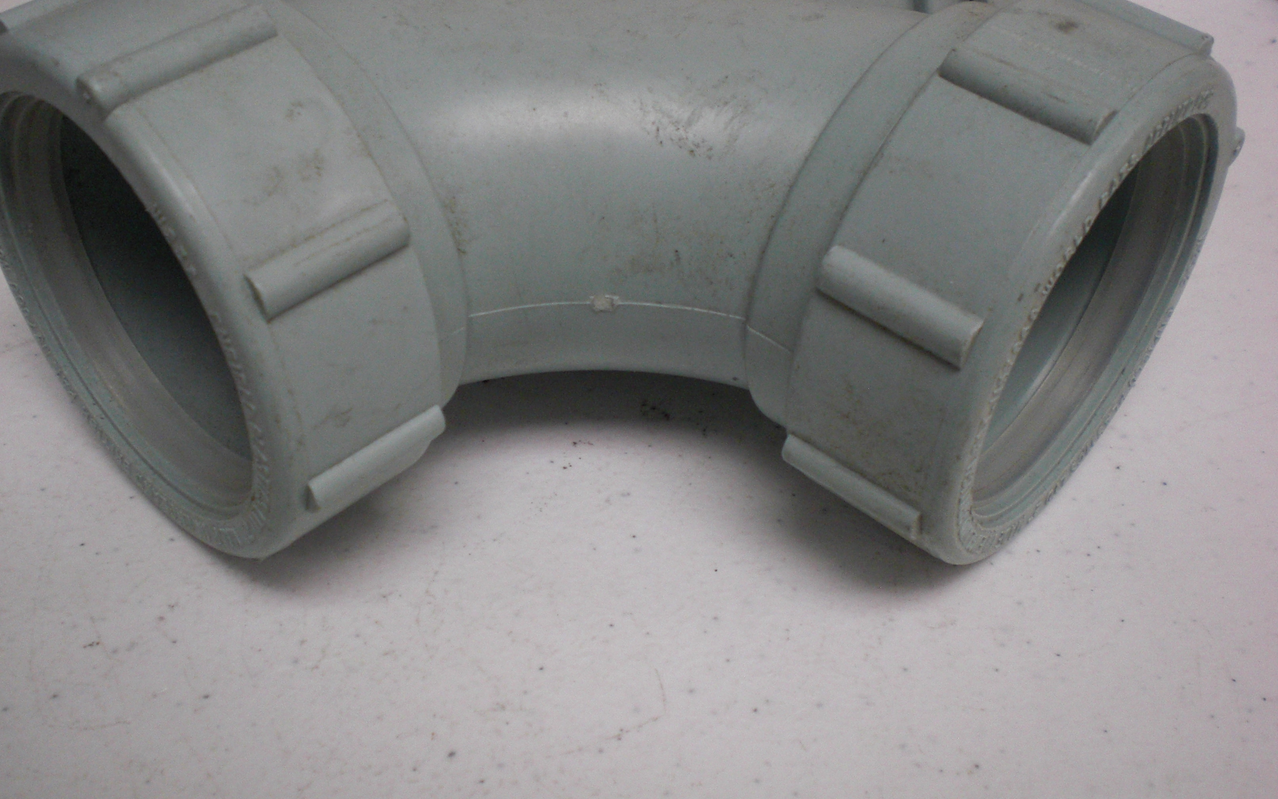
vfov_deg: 31.2
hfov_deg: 48.2
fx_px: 1428
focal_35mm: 41
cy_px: 442
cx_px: 629
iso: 200
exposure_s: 1/60
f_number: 3.1
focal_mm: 6.3
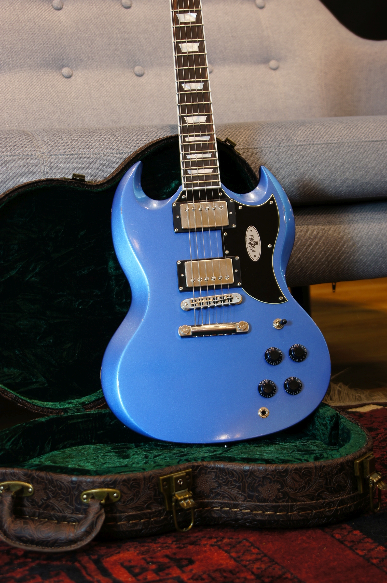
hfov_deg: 18.1
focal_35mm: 75
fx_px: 1212
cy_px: 292
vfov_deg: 27.0
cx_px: 194
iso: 100
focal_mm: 50
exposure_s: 1/8
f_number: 4.5
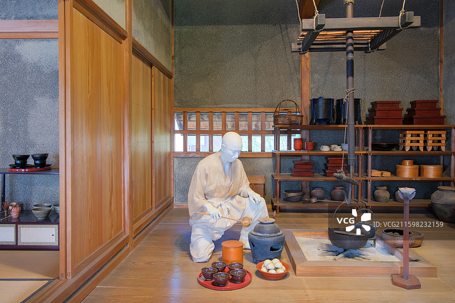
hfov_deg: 69.4
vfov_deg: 49.5
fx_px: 329
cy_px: 152
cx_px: 228
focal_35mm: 26
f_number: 4
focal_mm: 17
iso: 500
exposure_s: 1/9
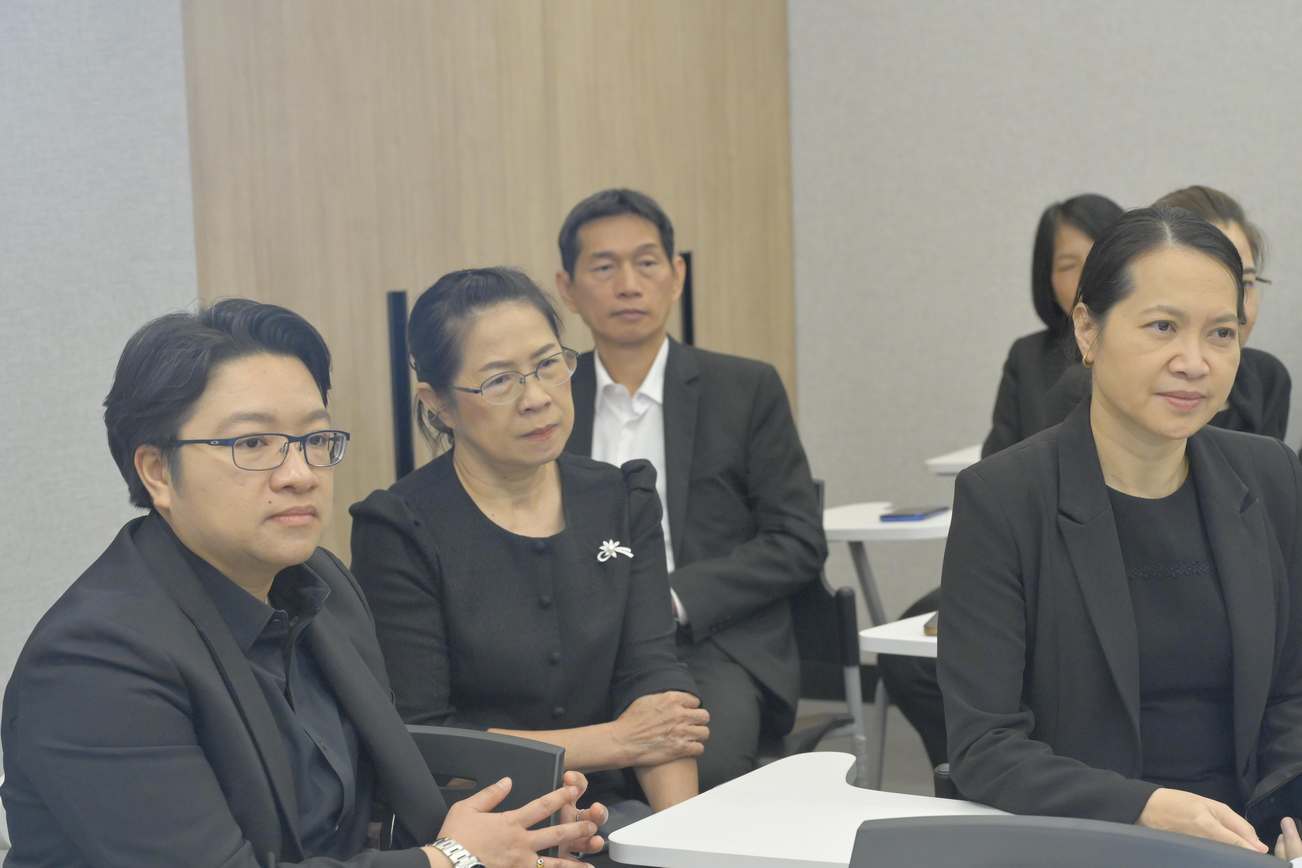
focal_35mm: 71
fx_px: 2568
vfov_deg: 19.2
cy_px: 534
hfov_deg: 28.4
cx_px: 795
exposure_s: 1/160
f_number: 5
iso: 3200
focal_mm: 56
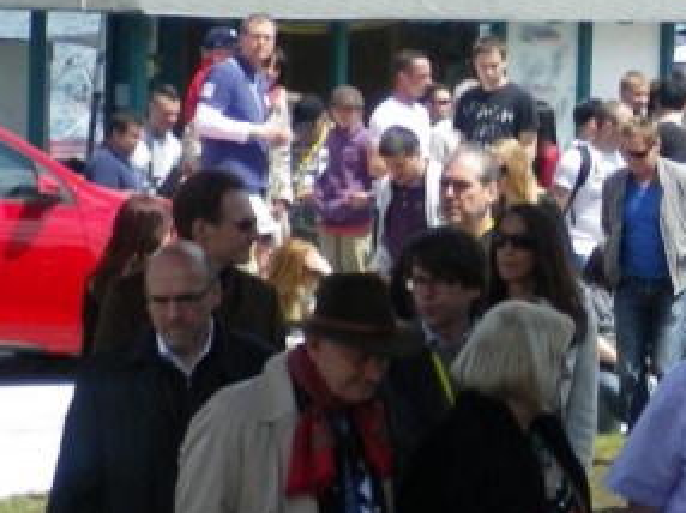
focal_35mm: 249
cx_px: 940
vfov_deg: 6.0
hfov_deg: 7.8
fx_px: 4930
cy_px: 266
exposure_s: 1/400
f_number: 4.4
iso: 80
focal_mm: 16
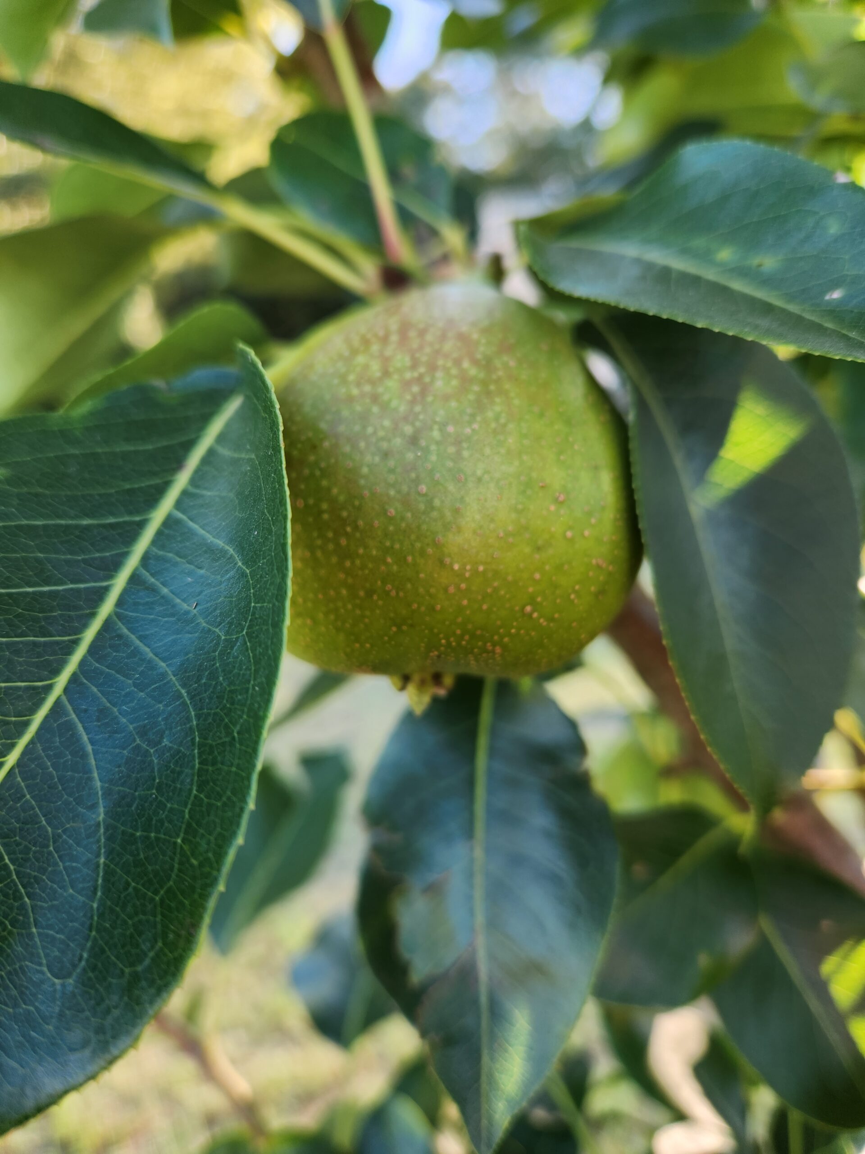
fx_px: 766
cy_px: 577
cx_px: 432
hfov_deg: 58.9
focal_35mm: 23
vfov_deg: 73.9
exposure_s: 1/180
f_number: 1.8
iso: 50
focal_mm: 5.4
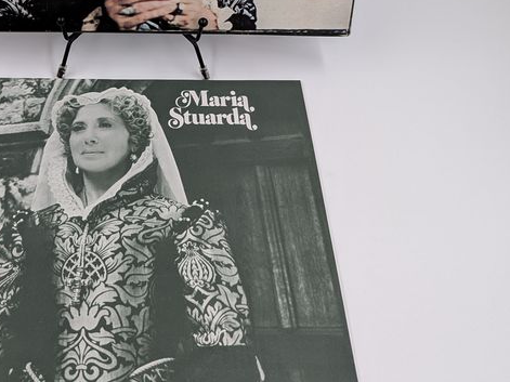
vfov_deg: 27.1
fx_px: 751
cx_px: 133
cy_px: 6
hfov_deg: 36.7
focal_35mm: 51
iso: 23
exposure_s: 1/23.8
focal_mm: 6.9
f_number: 1.68
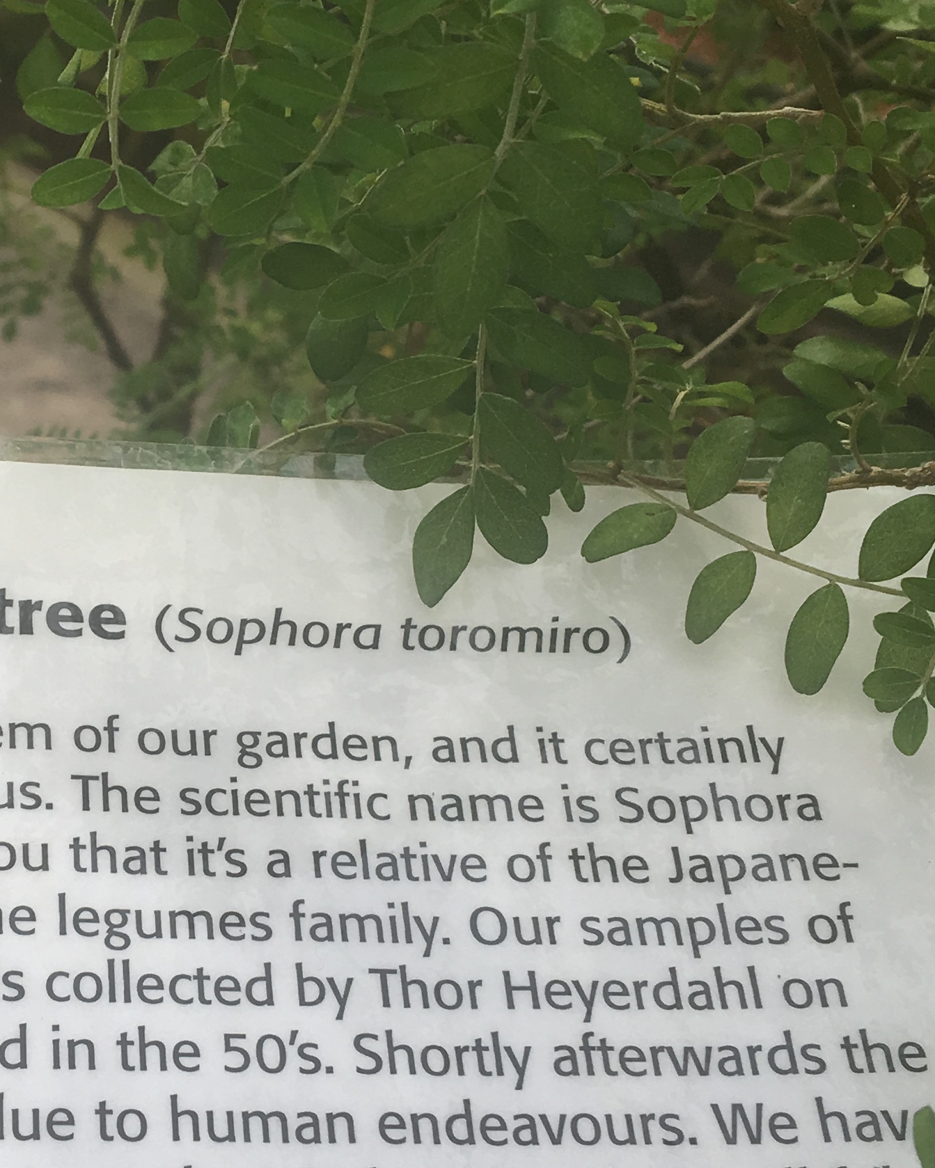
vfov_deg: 27.9
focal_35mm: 68
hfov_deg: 21.9
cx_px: 84
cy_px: 636
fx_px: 2352
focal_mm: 4.15
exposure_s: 1/228
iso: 25
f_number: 2.2
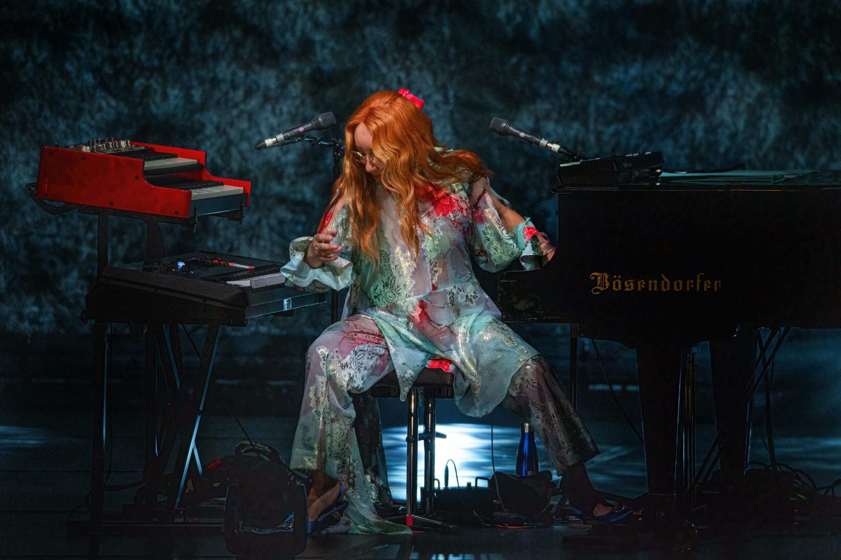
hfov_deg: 4.5
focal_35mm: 460
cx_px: 420
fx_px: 10738
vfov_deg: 3.0
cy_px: 280
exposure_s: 1/250
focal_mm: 460
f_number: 6.3
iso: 4000
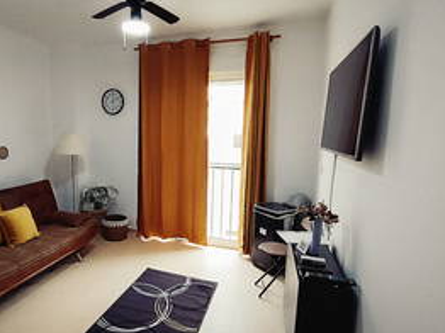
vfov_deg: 61.0
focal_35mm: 22
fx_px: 283
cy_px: 173
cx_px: 168
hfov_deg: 75.2
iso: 208
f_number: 2.2
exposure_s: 1/100
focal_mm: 1.66
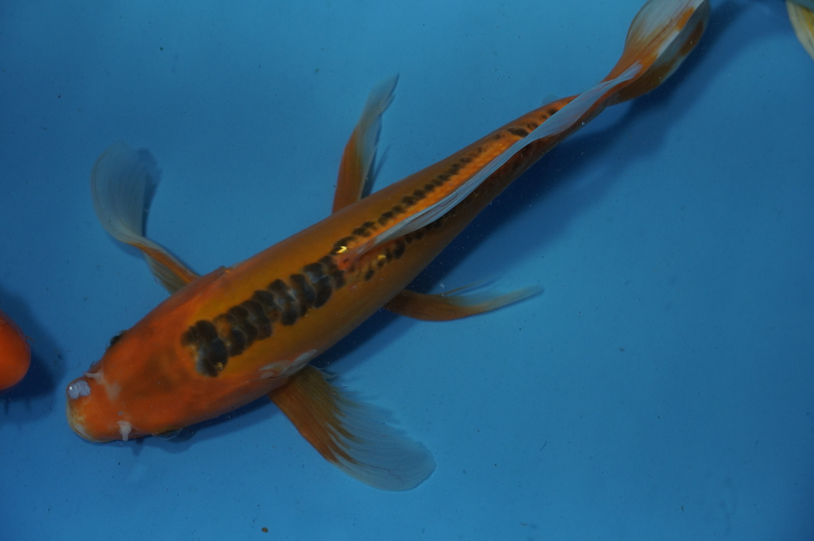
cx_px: 407
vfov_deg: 16.8
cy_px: 270
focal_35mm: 81
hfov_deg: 25.1
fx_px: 1830
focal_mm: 54
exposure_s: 1/160
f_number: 5
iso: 1250
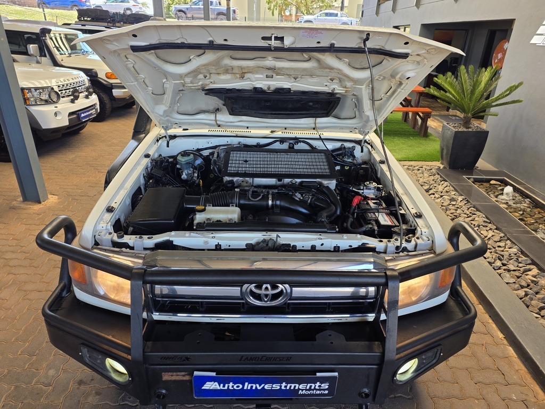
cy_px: 204
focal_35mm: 23
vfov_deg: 58.9
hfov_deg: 73.9
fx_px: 362
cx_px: 272
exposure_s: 1/180
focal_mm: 6.25
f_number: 1.7
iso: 50
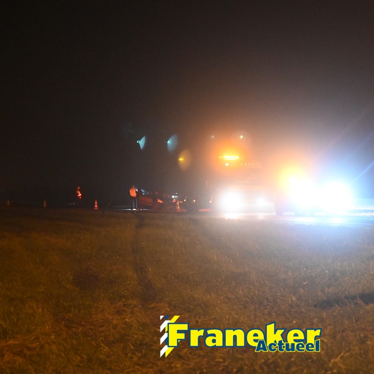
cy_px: 166
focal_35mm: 101
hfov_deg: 17.2
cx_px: 239
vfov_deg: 17.2
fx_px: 1235
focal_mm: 70
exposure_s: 1/60
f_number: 2.8
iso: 10000
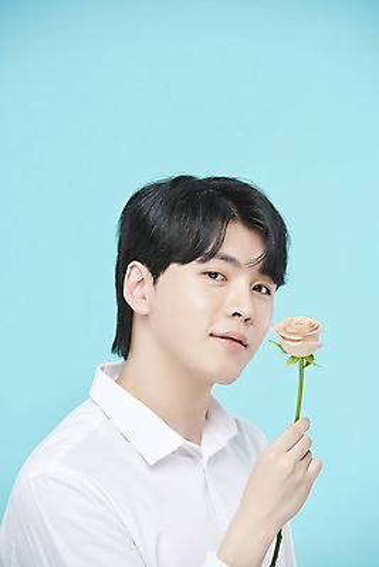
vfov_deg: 10.3
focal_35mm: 200
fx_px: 3155
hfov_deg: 6.9
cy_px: 284
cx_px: 190
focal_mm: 200
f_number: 7.1
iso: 64
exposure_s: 1/125
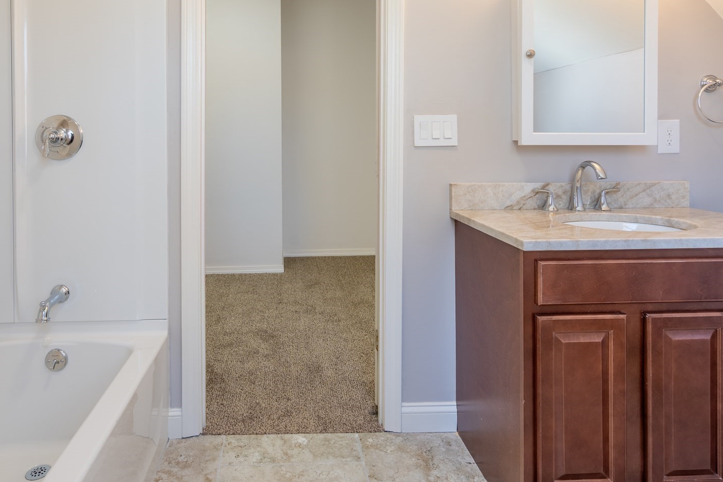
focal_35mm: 23
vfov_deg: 53.7
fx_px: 462
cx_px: 298
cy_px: 151
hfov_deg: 75.4
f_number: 8
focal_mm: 16
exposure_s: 1/30
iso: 100
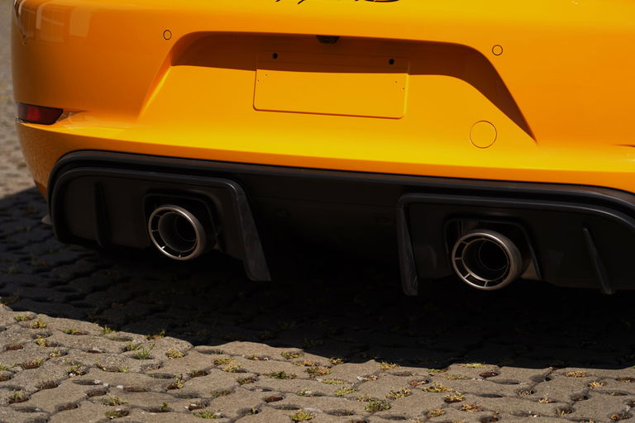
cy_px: 212
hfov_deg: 19.5
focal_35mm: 105
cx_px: 318
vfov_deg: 13.0
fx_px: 1852
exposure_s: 1/640
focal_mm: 105
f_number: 4.5
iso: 100
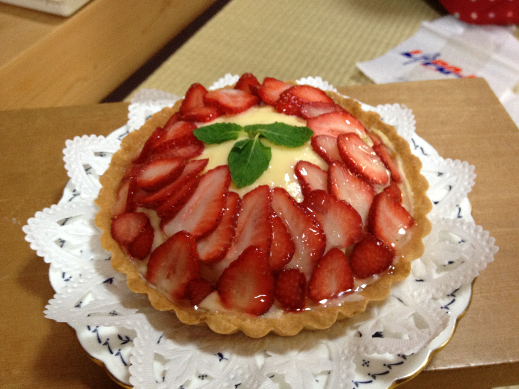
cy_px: 194
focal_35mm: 35
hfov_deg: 52.6
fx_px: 525
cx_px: 260
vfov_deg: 40.7
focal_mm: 4.28
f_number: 2.4
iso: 160
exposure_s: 1/20
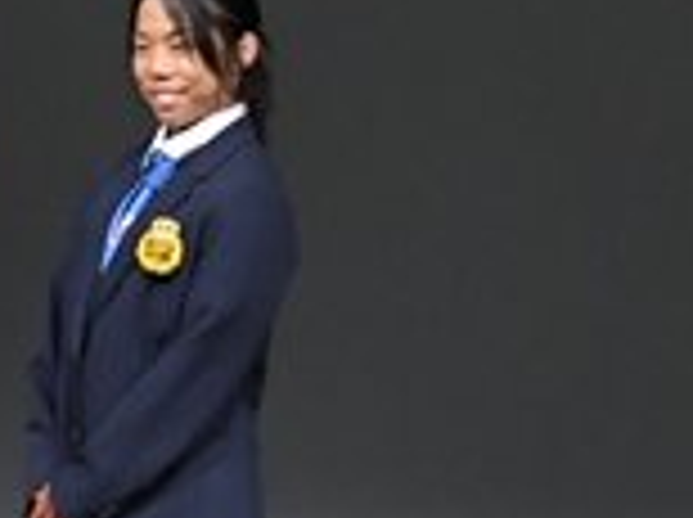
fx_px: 16850
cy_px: 383
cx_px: -979
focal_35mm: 843
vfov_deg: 1.8
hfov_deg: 2.3
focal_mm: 116
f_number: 5.6
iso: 3200
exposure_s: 1/400
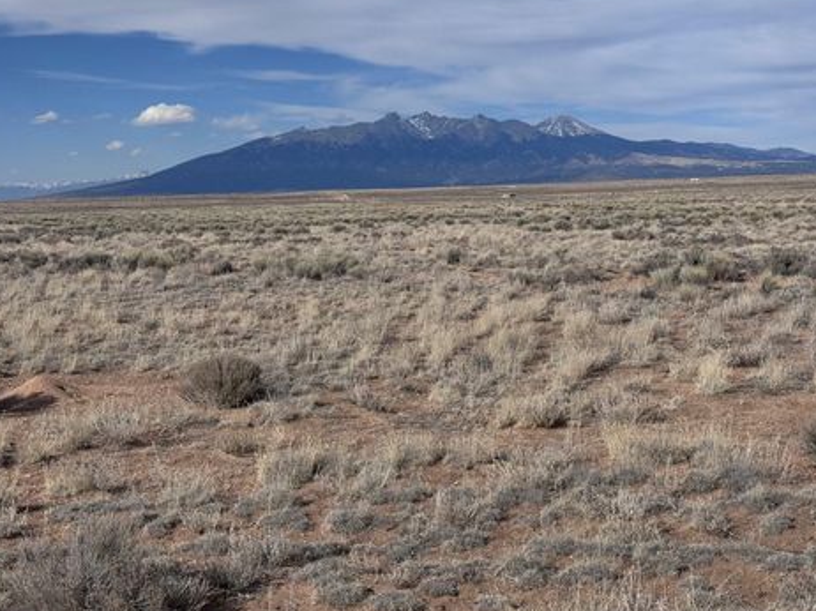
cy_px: 312
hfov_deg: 36.8
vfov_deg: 28.0
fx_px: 1225
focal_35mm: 52
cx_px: 420
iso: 64
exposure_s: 1/10526
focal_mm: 6.76
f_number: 1.78
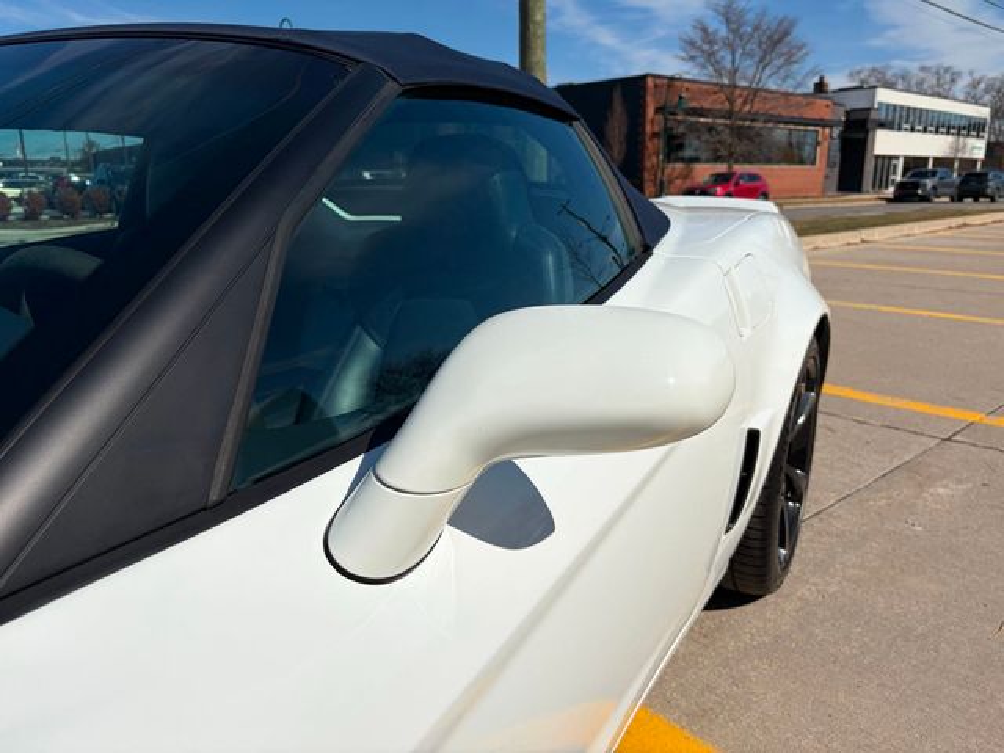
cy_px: 376
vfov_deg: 53.1
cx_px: 502
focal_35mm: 26
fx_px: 754
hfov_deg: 67.3
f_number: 1.6
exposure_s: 1/14493
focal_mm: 5.96
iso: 50
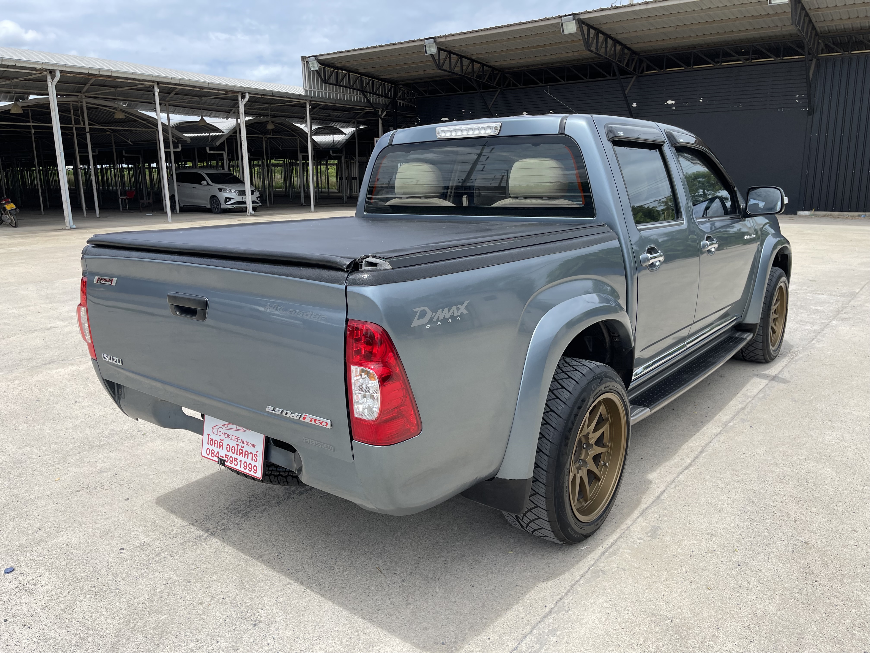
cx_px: 435
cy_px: 326
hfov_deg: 67.3
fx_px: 653
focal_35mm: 26
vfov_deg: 53.1
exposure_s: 1/3086
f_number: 1.6
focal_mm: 5.1
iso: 32
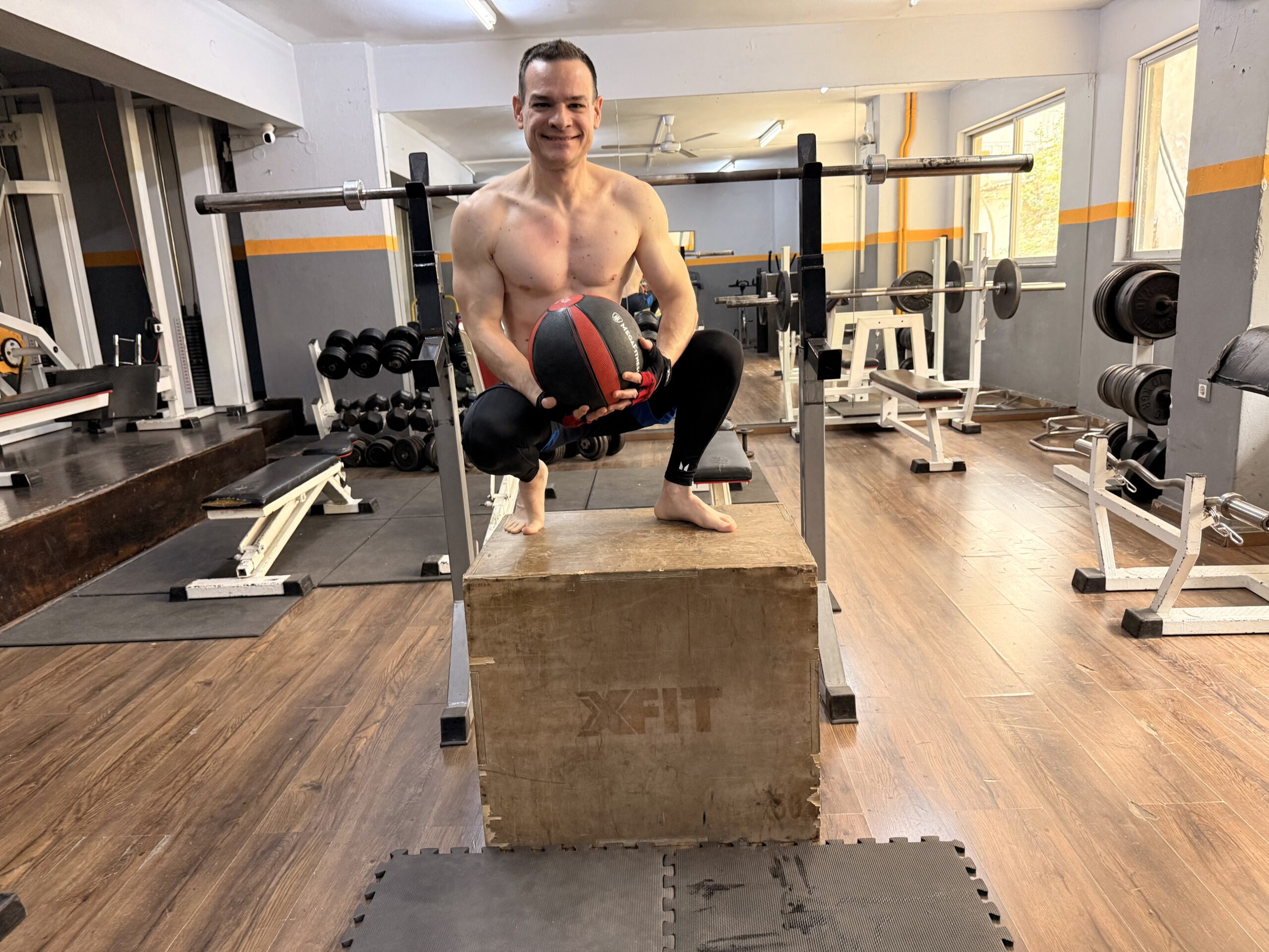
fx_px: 880
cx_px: 634
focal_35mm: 24
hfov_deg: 71.6
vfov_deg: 56.8
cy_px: 476
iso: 320
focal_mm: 6.76
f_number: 1.78
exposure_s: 1/50
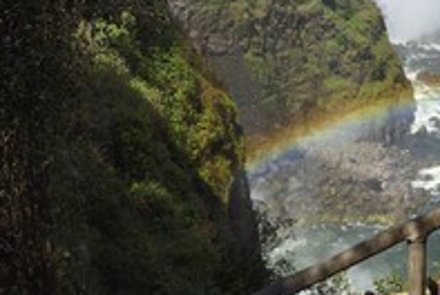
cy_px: 45
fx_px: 808
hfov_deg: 29.2
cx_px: 400
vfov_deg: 20.4
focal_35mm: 66
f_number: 13
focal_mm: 31
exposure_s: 1/250
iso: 200
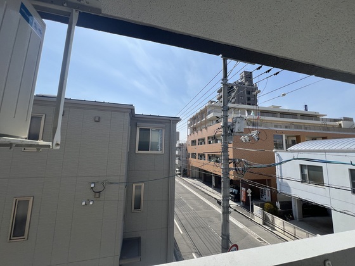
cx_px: 178
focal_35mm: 13
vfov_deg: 89.9
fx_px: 133
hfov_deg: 106.2
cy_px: 133
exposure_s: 1/2222
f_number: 1.8
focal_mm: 1.57
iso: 32
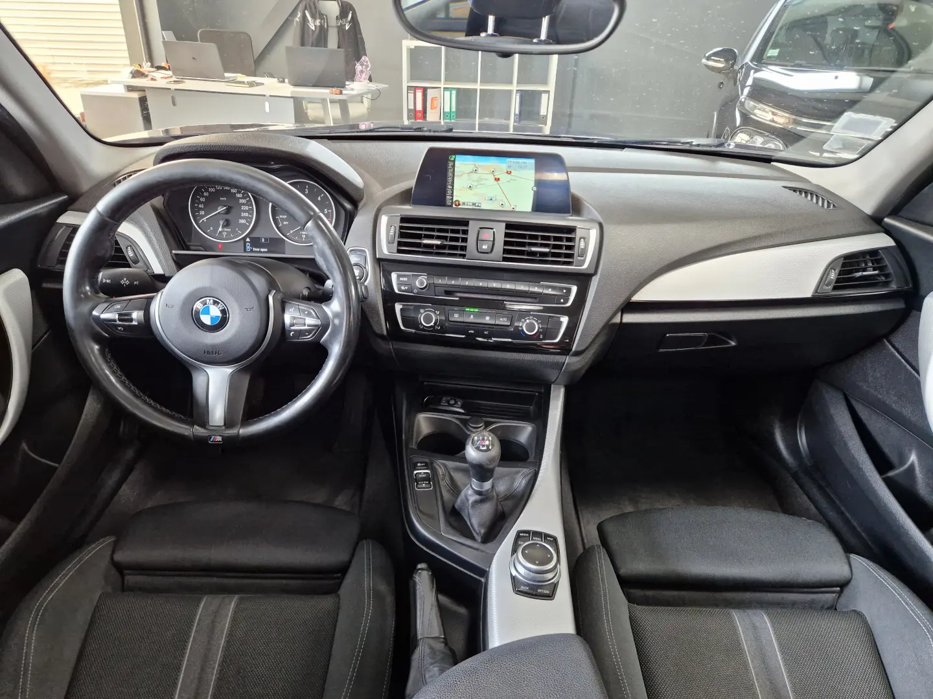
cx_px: 466
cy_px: 350
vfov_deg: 58.9
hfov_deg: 73.9
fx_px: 620
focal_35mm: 23
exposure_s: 1/80
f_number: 1.8
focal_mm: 5.4
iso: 500
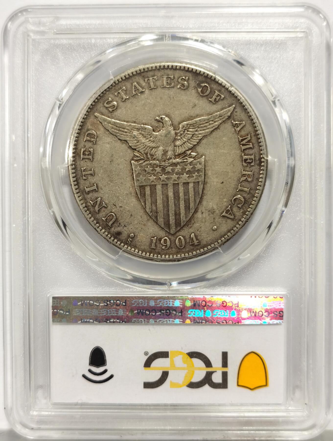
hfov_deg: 27.2
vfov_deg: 35.4
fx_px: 689
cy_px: 220
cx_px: 166
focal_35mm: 54
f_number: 16
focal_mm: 5.56
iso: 100
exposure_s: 1/100
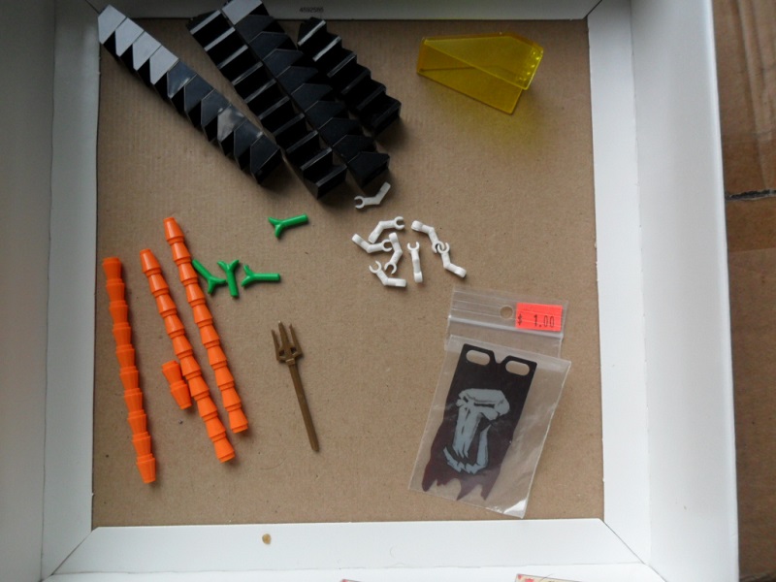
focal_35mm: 27
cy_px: 291
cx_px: 388
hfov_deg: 65.3
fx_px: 605
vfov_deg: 51.4
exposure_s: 1/45
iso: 100
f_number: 3.5
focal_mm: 4.9
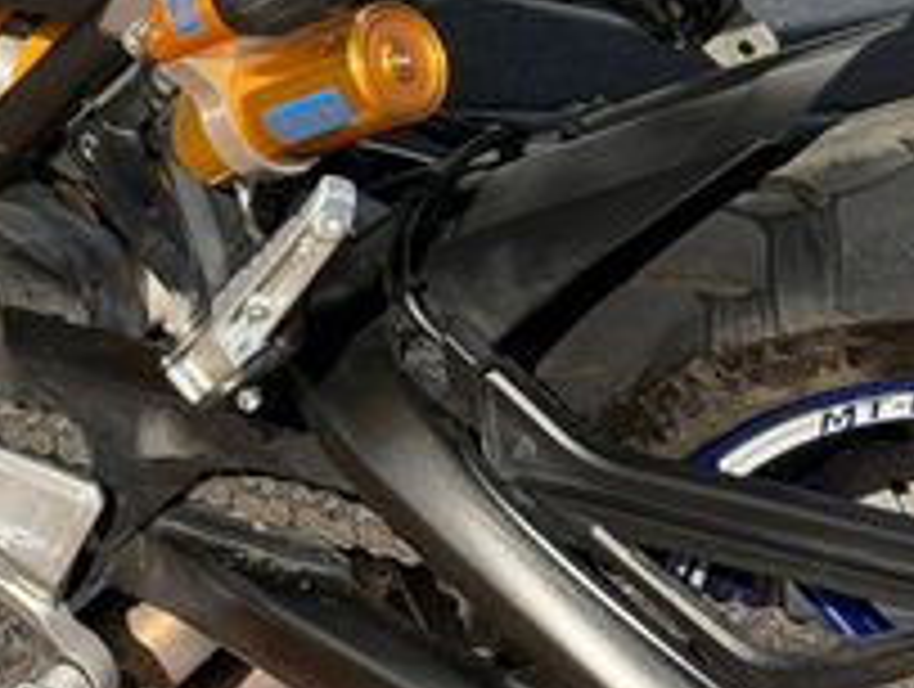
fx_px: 3994
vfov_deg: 9.8
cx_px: -329
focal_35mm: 151
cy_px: -49
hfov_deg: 12.6
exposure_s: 1/2208
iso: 80
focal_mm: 6.76
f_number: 1.78
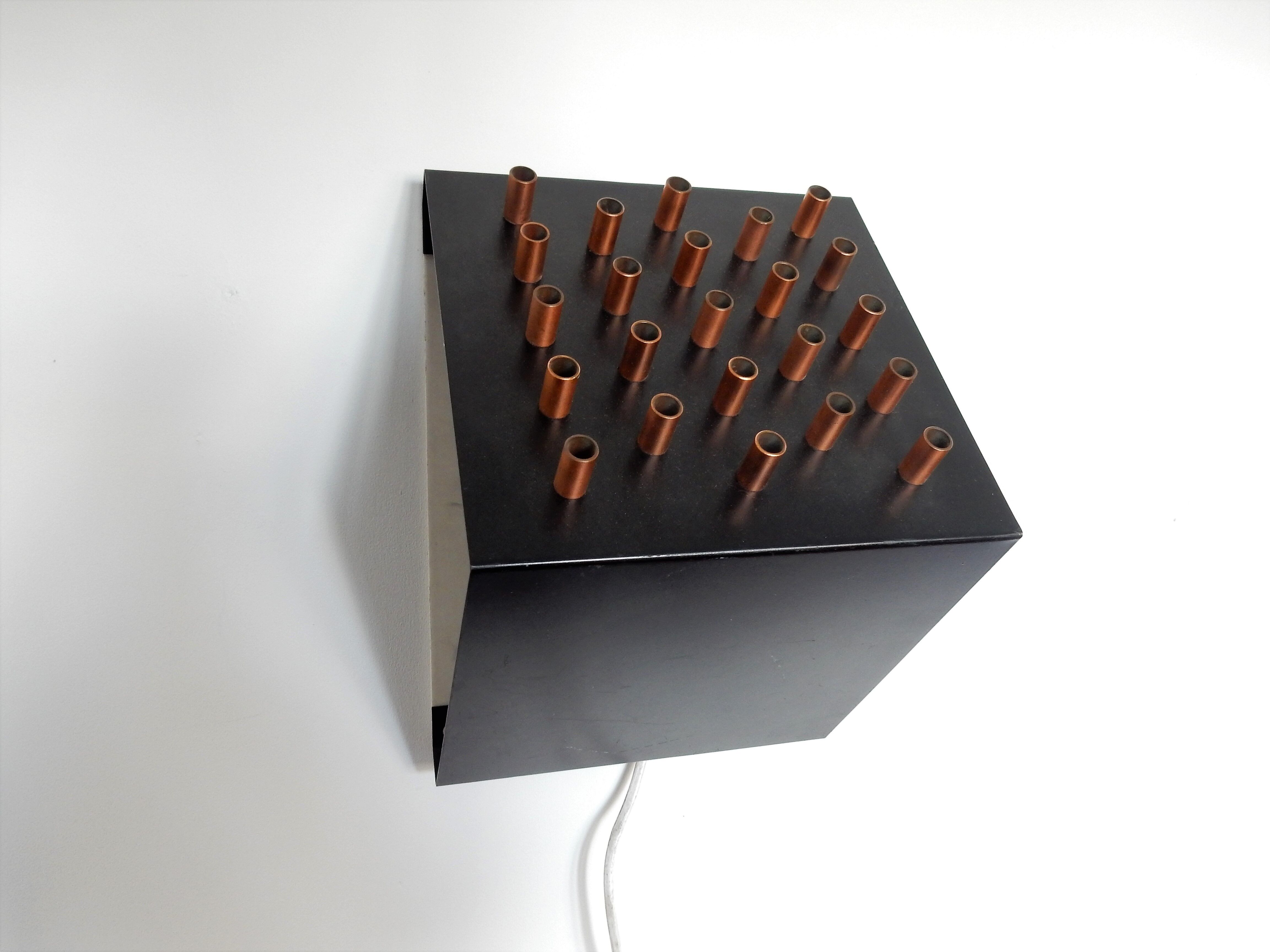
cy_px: 476
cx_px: 635
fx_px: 917
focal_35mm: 25
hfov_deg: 69.4
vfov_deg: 54.9
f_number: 3.7
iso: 360
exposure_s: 1/30
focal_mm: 4.5
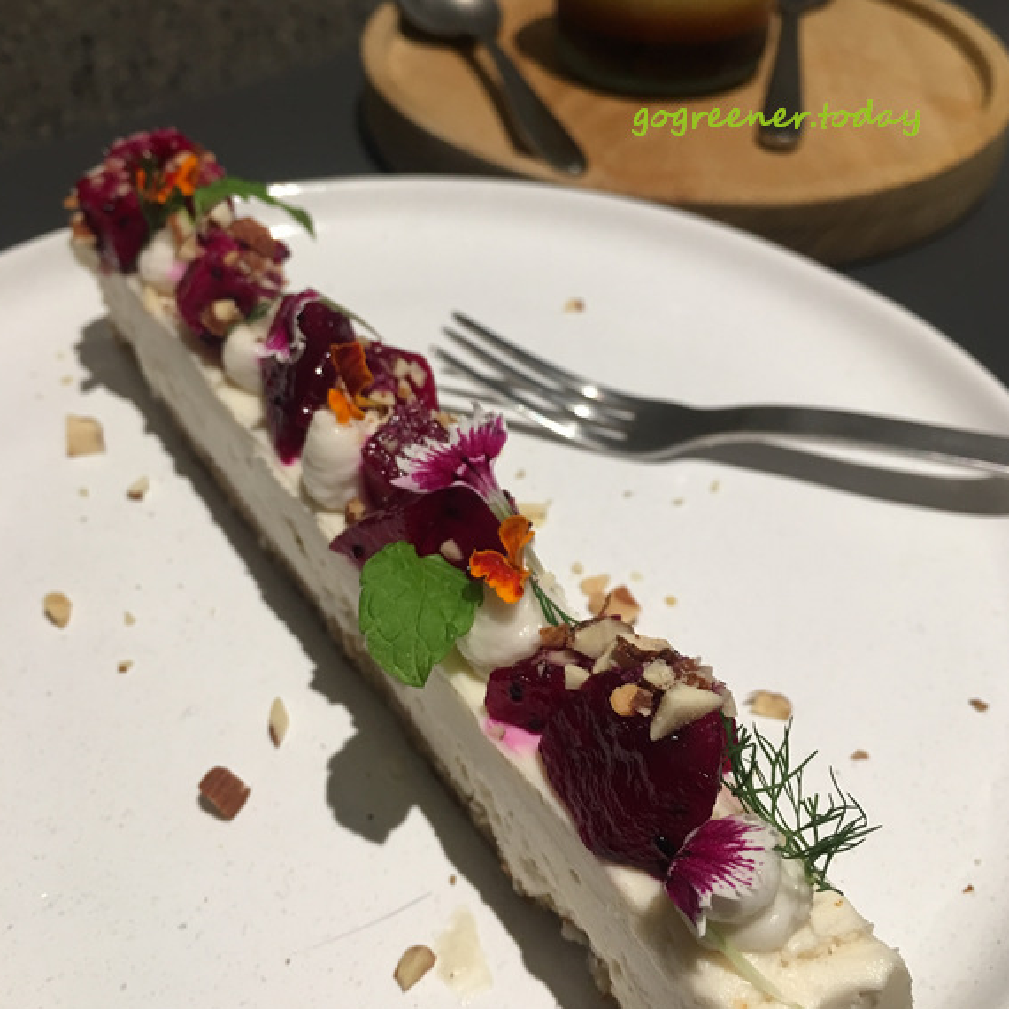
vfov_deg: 46.0
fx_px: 1187
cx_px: 519
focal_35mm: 36
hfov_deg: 46.0
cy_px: 466
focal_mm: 4.15
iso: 40
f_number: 2.2
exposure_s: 1/15
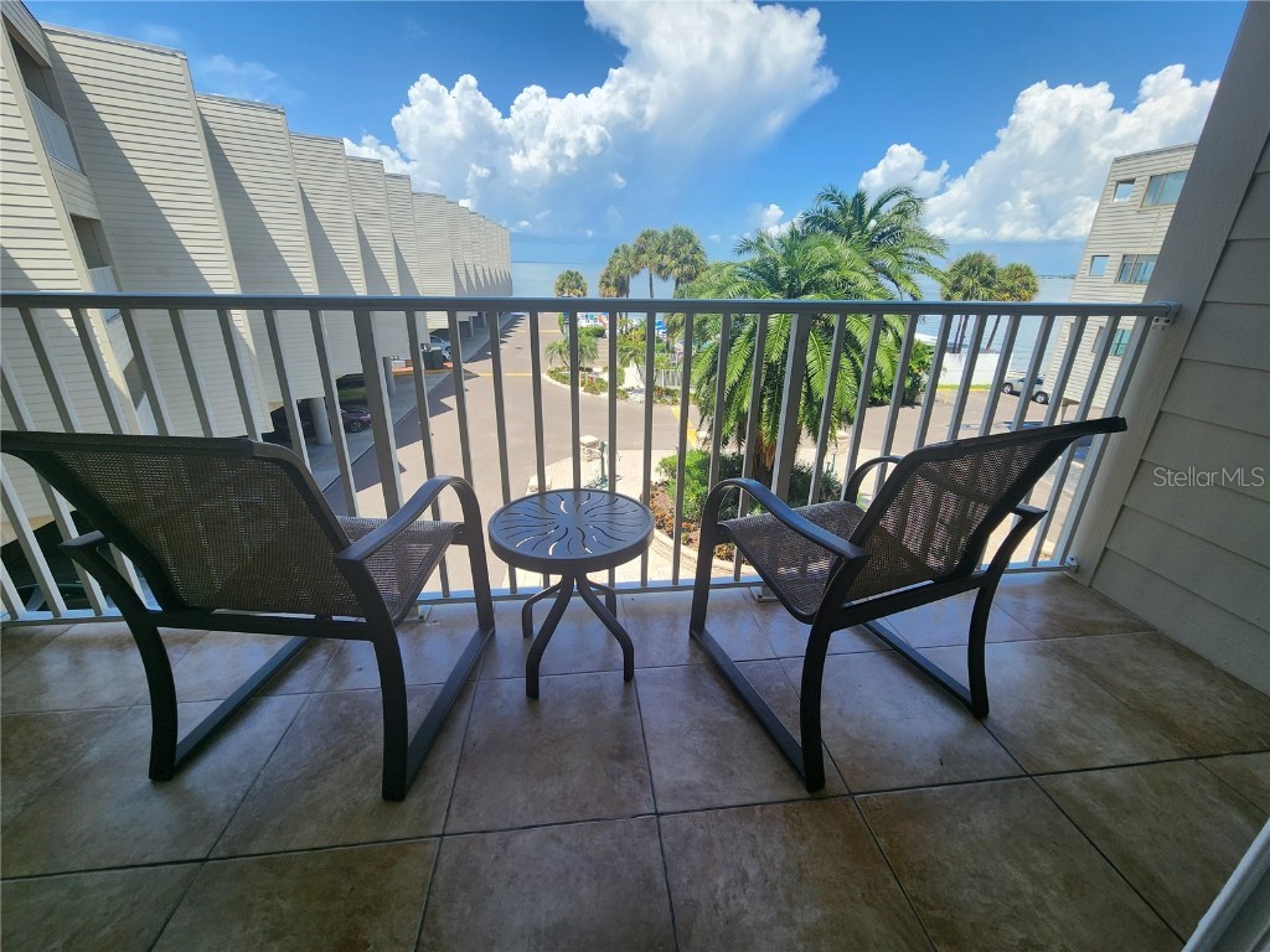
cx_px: 635
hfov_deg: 106.2
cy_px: 476
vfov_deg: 89.9
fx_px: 477
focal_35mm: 13
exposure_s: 1/1145
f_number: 2.2
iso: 50
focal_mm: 2.2
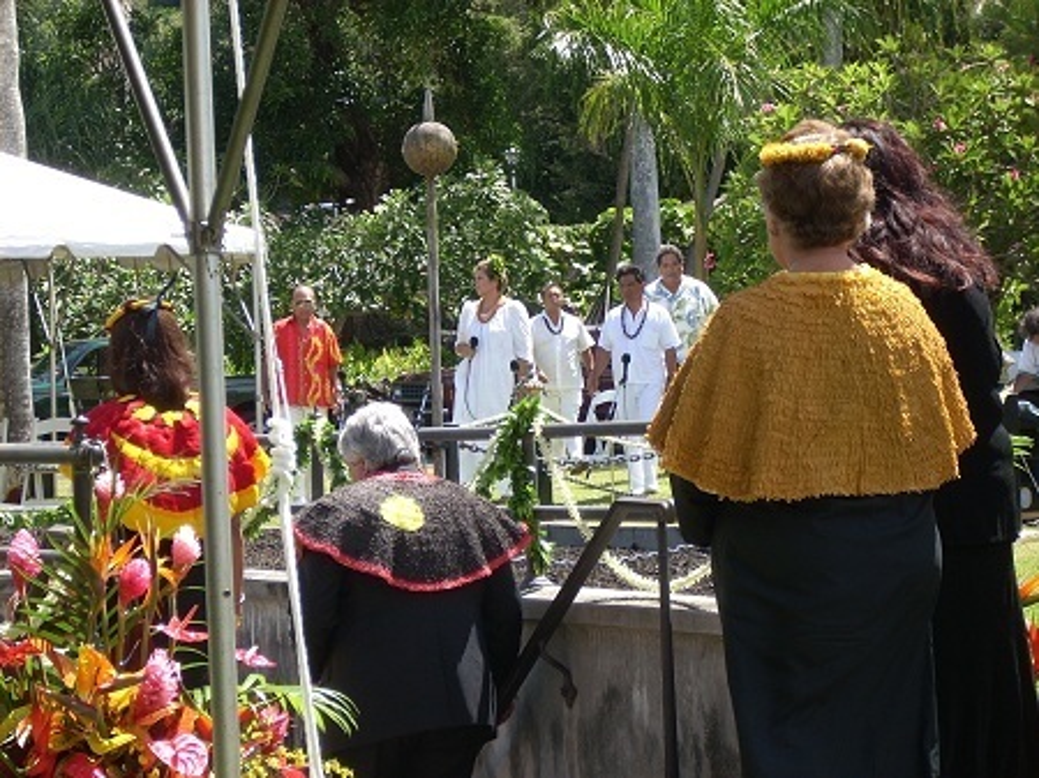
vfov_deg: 13.1
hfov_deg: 17.4
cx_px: 520
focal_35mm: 113
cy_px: 389
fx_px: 3390
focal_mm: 18.6
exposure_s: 1/155
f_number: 5.2
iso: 64
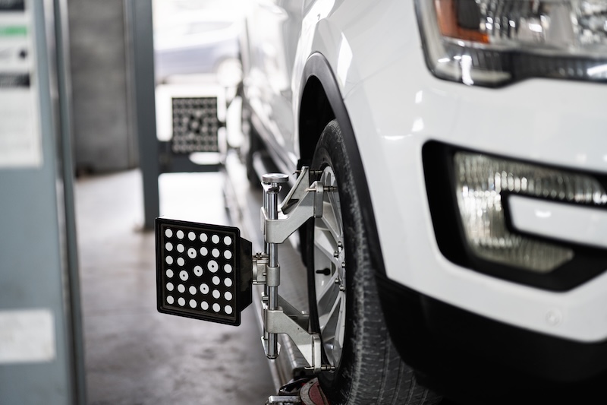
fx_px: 843
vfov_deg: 27.0
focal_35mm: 50
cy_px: 202
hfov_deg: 39.6
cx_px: 304
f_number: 1.2
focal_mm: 50
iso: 200
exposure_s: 1/500
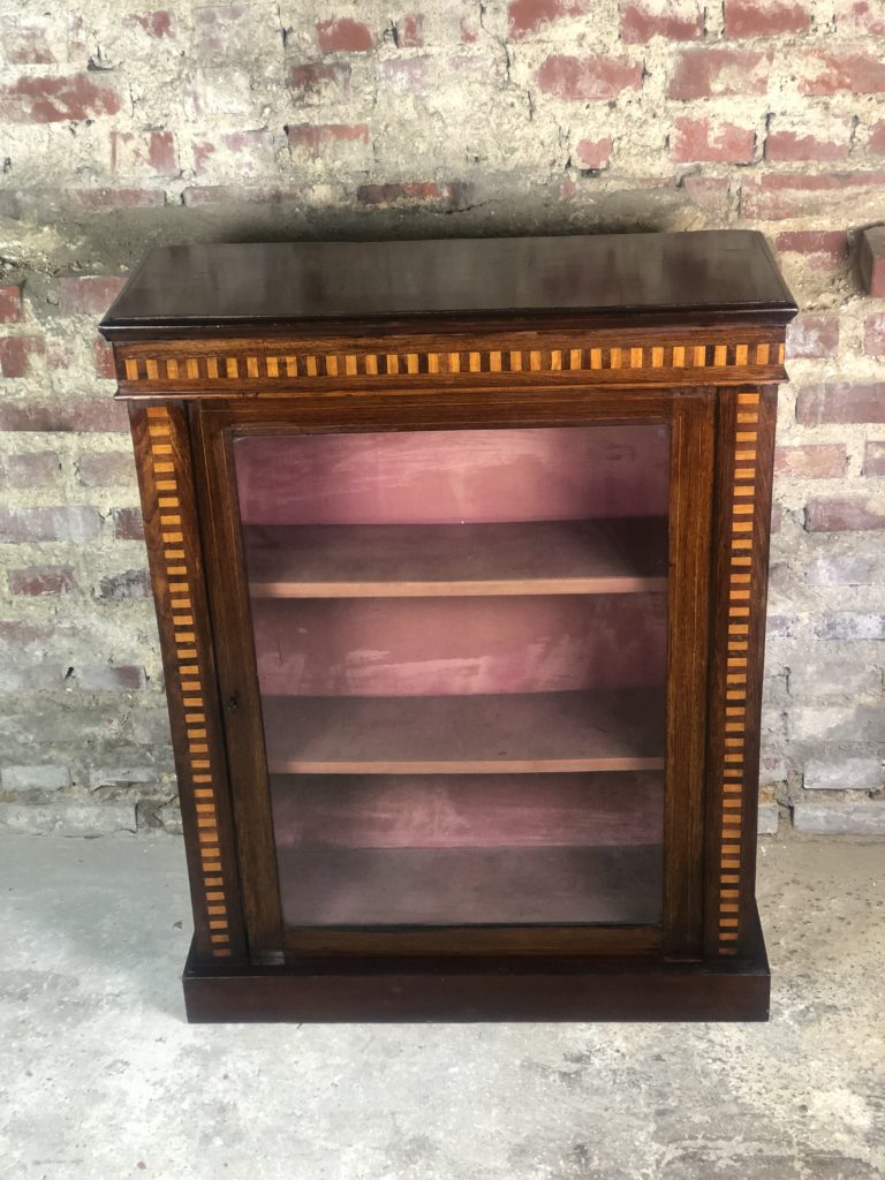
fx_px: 1773
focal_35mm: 52
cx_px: 442
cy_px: 590
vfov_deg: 36.8
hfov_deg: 28.0
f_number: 2.4
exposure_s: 1/25
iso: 125
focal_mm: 6
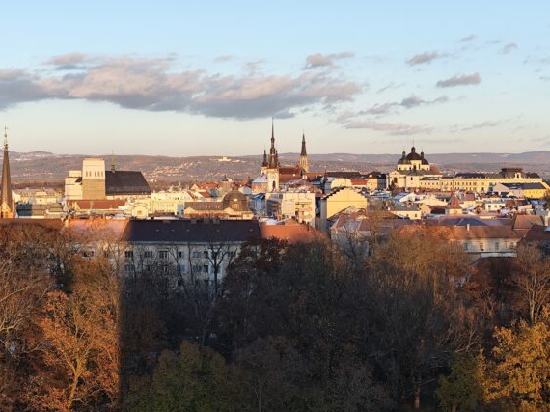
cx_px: 313
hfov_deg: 31.2
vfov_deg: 23.6
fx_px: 985
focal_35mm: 62
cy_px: 191
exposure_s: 1/199
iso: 50
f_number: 1.65
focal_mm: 6.19
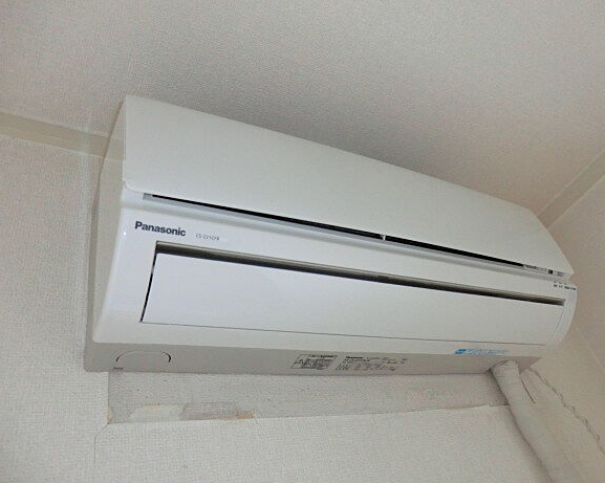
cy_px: 249
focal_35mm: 26
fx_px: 465
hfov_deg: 65.9
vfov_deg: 54.9
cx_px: 328
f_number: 3.2
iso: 400
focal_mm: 4.3
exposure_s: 1/60
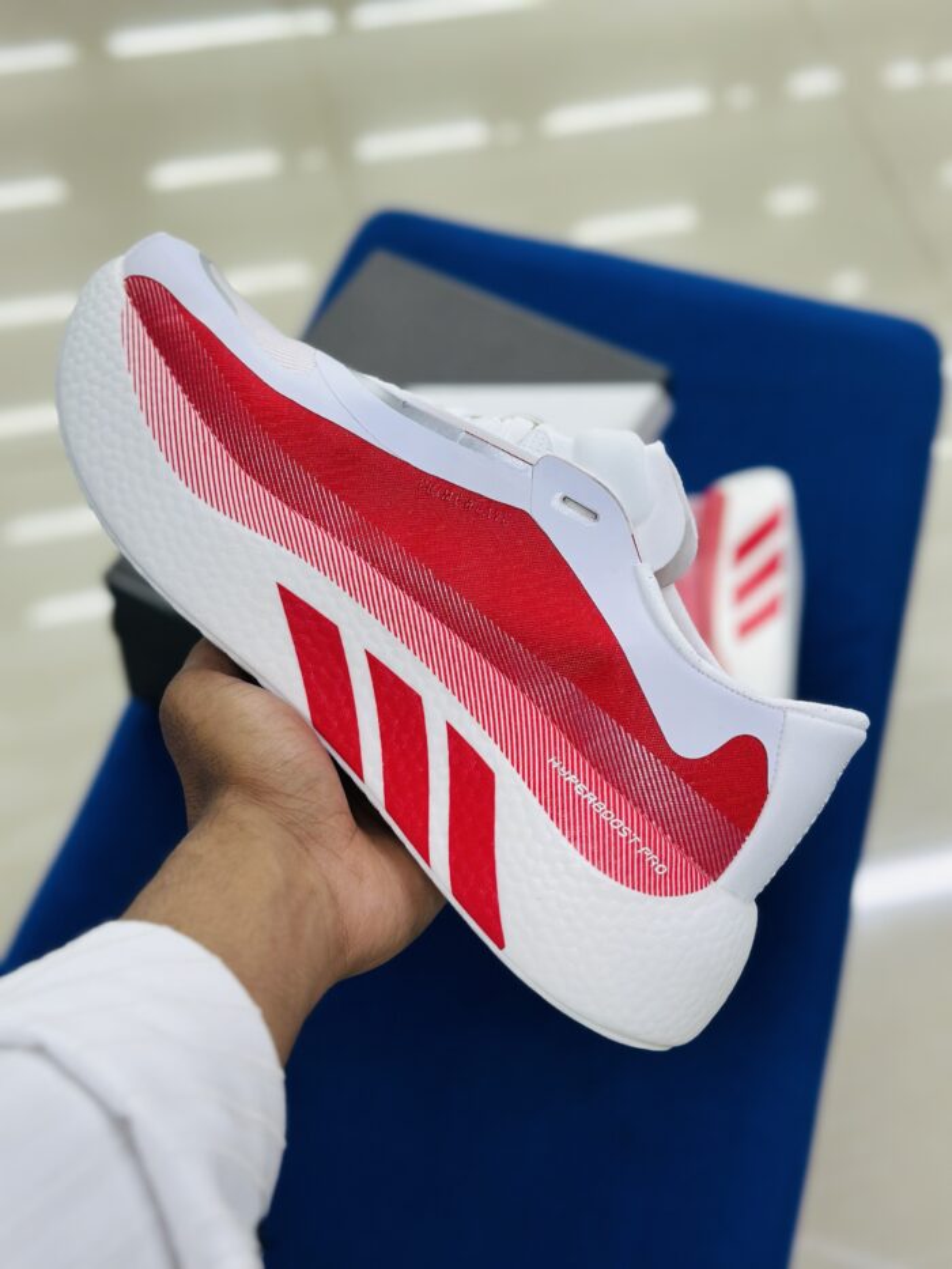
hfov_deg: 30.3
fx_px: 1760
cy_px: 634
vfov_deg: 39.7
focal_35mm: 48
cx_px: 476
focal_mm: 6.86
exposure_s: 1/144
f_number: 1.78
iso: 64
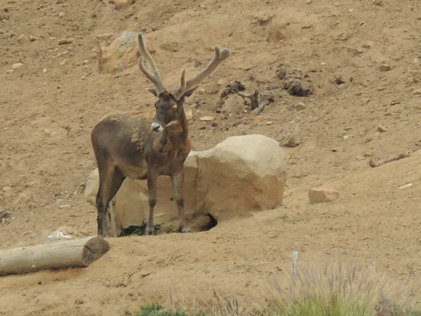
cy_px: 158
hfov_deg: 6.1
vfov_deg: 4.6
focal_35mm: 325
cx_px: 210
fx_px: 3953
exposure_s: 1/800
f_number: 4.8
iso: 160
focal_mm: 57.9
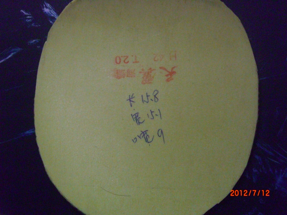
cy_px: 108
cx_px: 144
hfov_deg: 49.0
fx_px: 315
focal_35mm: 38
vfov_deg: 37.7
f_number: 2.8
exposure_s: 1/80
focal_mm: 7.9
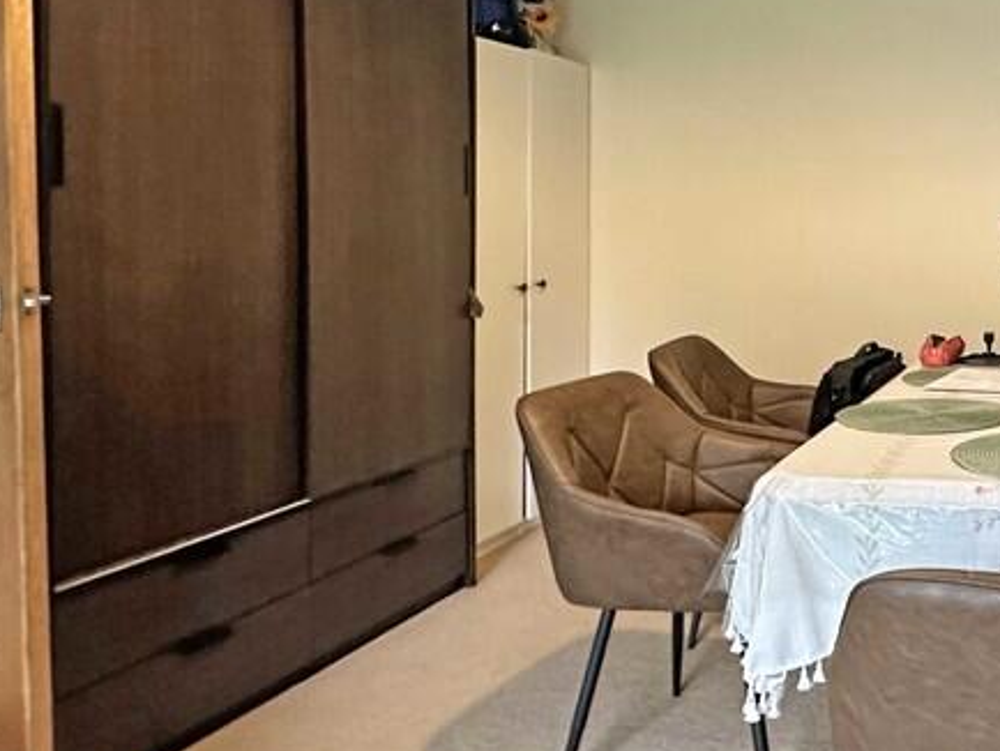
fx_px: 954
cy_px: 449
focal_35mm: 33
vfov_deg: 42.8
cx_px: 1016
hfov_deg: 45.8
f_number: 2.2
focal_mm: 2.22
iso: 800
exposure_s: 1/60
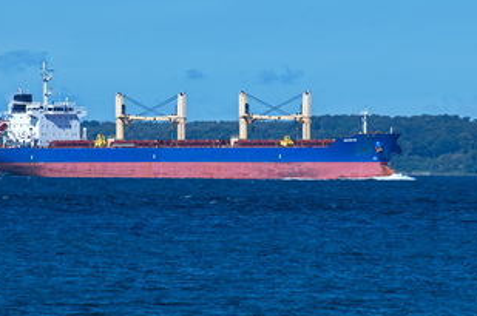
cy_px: 136
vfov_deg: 2.4
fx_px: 7686
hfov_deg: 3.6
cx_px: 226
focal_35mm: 581
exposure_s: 1/640
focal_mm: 300
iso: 400
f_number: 13
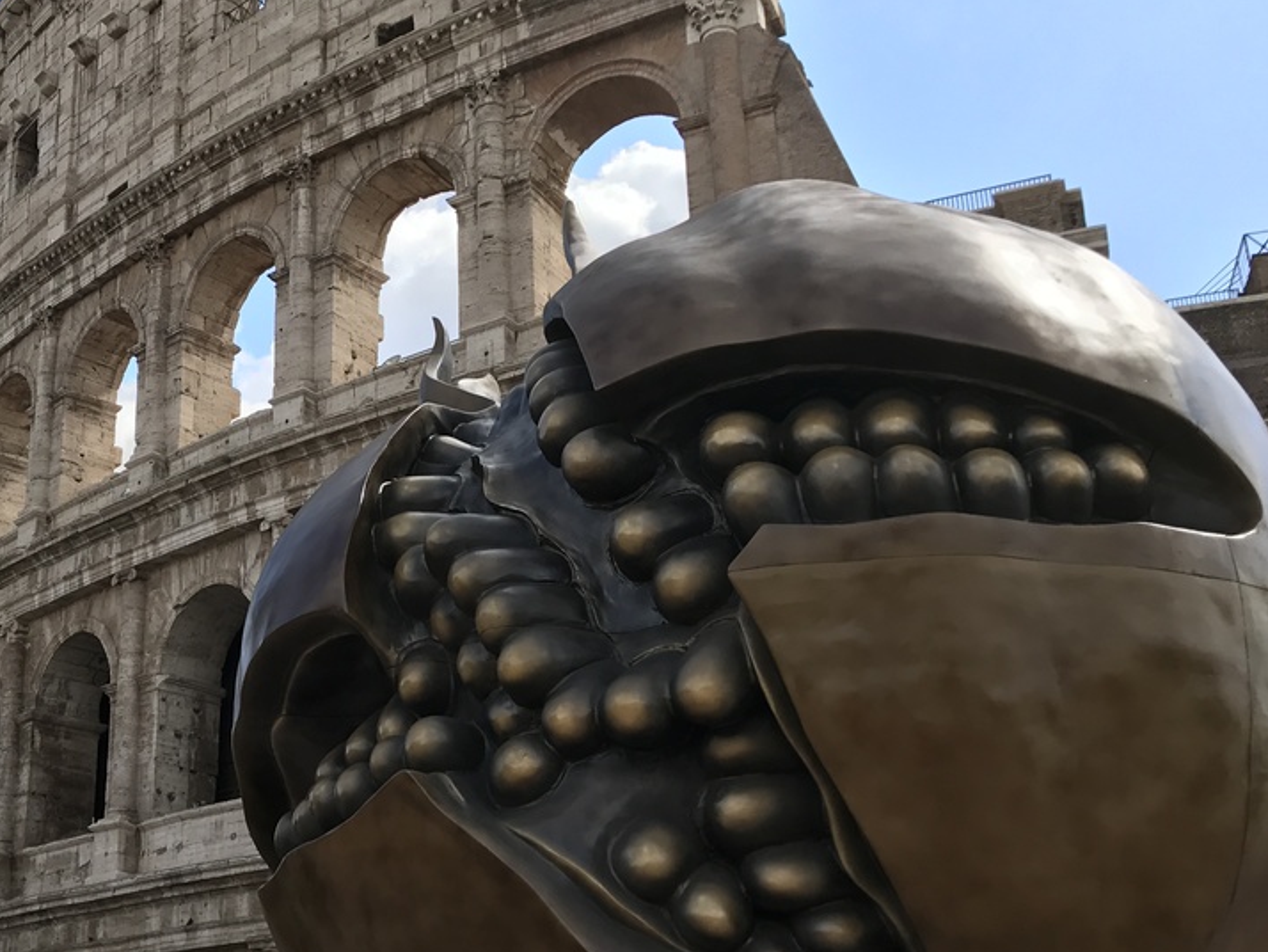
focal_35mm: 49
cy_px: 527
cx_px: 218
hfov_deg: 37.2
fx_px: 1795
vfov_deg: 29.7
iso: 20
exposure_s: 1/1408
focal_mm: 3.99
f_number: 1.8
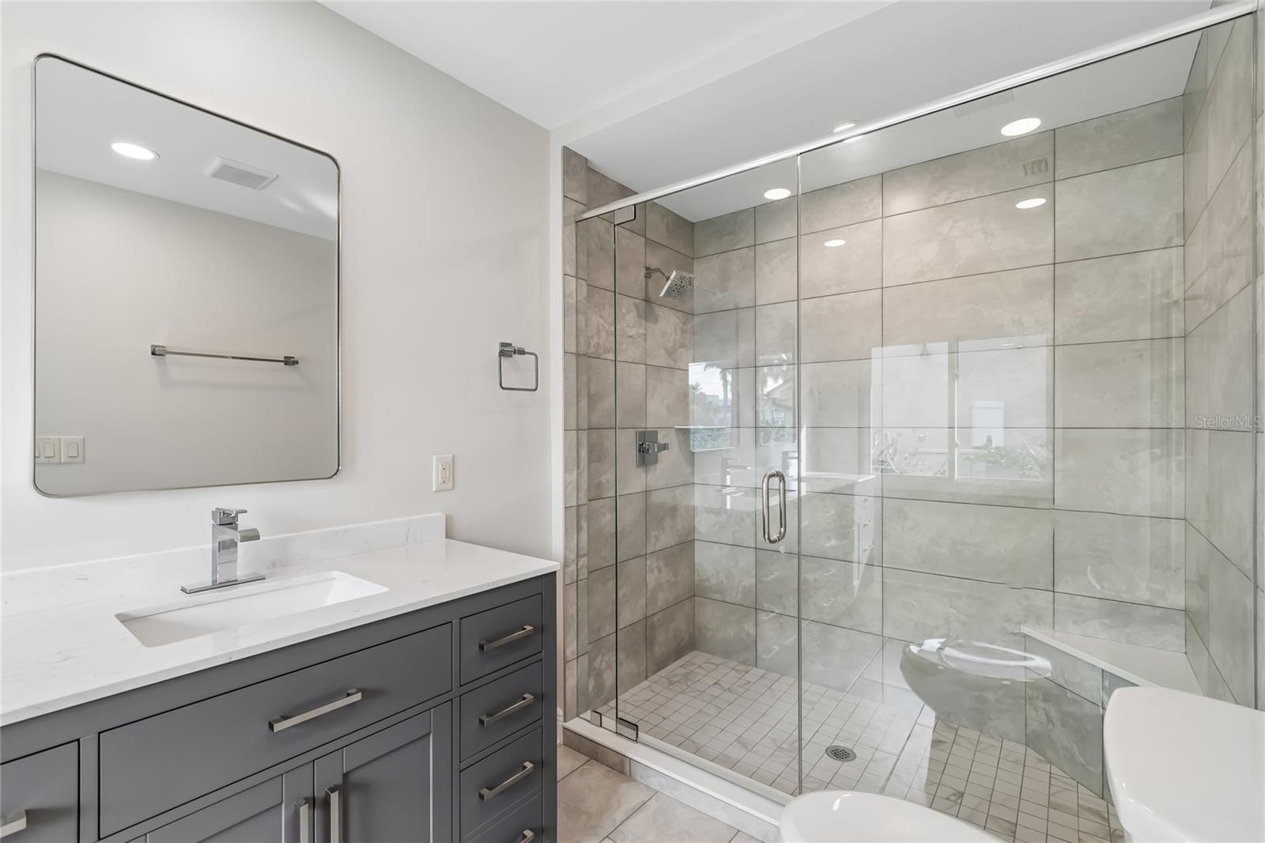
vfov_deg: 77.3
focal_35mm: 15
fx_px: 527
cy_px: 422
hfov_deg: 100.4
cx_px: 632
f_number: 7.1
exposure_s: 1/20
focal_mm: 10
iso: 100
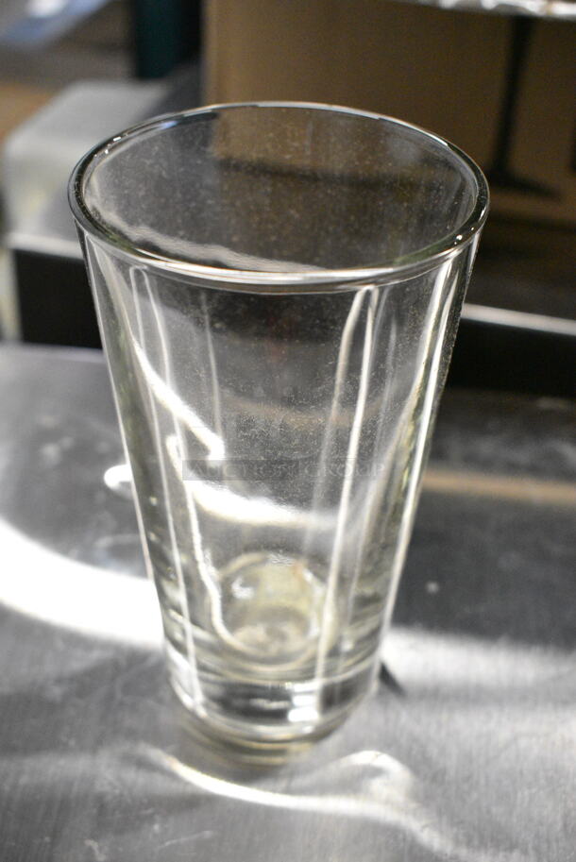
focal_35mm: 48
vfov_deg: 41.1
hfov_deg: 28.1
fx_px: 1150
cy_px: 431
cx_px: 288
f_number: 5.6
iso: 6400
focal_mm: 32
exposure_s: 1/125
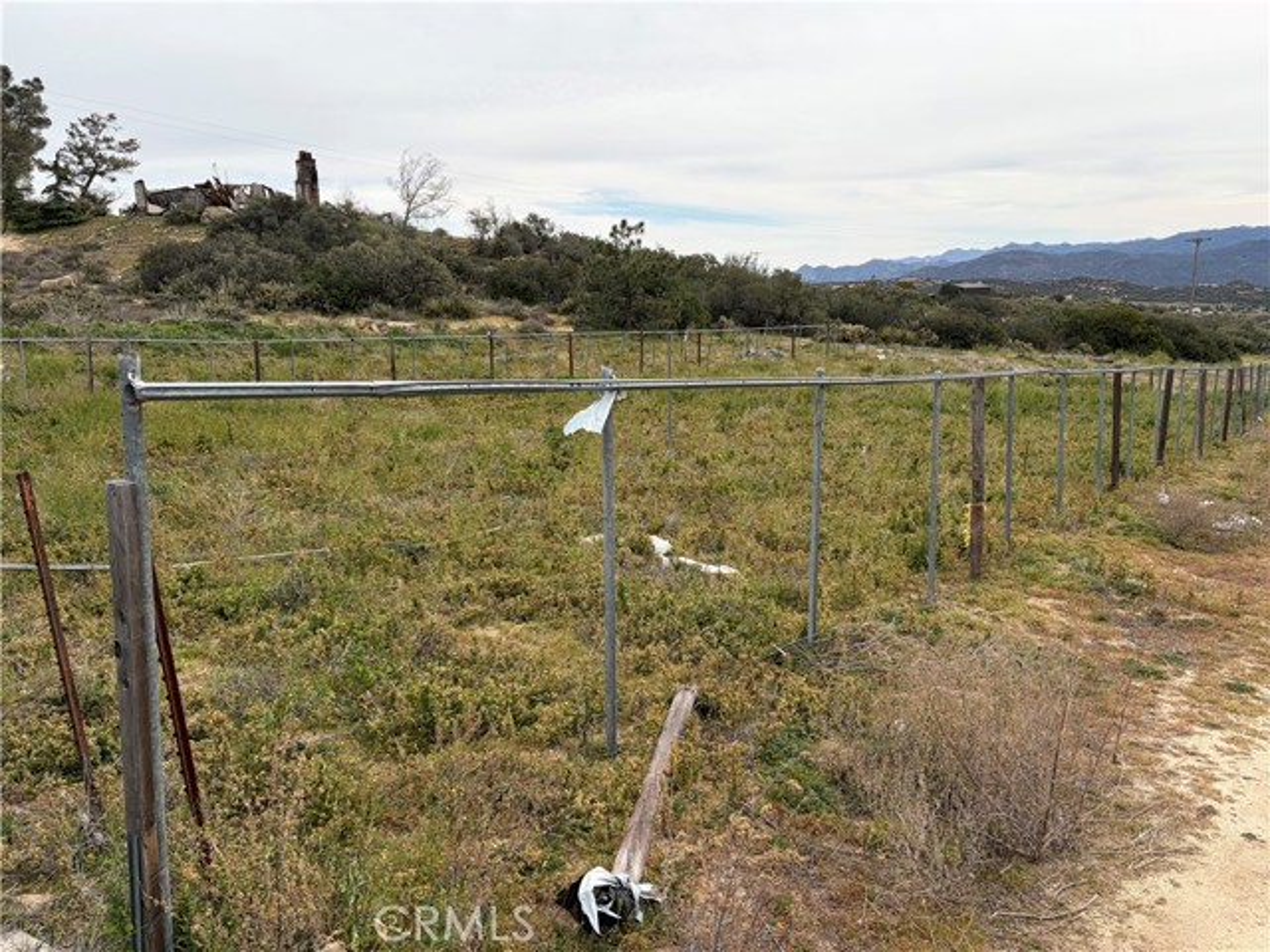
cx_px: 635
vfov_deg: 53.1
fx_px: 954
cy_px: 476
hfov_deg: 67.3
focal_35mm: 26
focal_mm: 5.96
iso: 64
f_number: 1.6
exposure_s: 1/4608
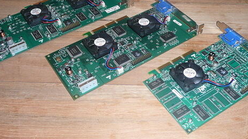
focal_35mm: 48
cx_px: 124
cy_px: 48
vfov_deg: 24.8
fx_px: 315
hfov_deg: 42.9
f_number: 3.5
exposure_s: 1/30
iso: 100
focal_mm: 5.2
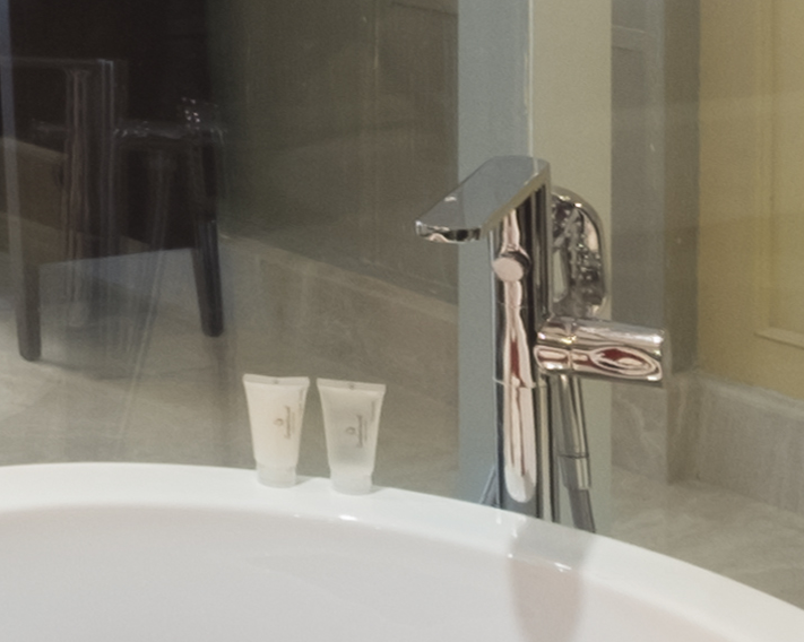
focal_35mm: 97
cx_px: -671
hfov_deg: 16.4
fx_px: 2307
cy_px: 1051
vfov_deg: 14.4
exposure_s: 1.5
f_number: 8
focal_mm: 10
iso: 400
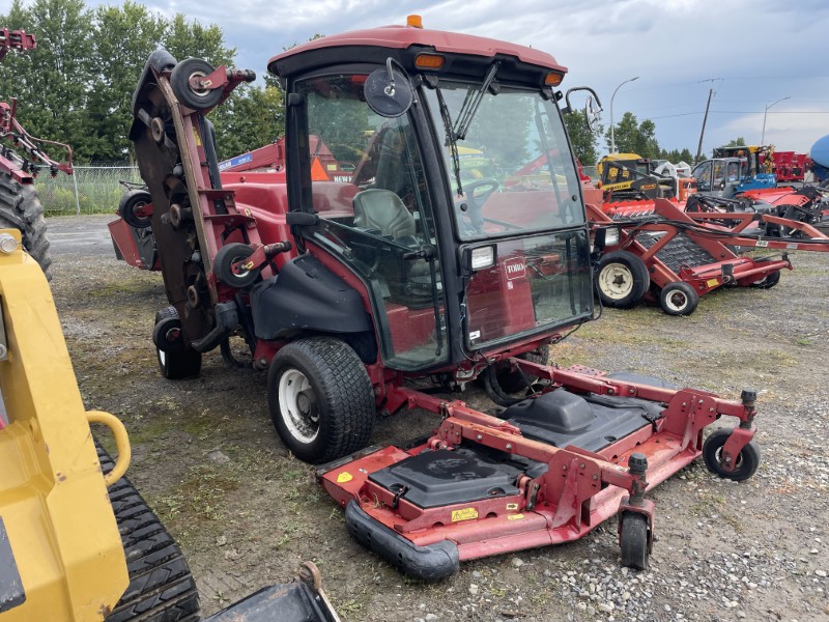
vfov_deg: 53.1
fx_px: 623
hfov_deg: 67.3
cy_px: 311
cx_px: 414
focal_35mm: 26
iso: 32
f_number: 1.6
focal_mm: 4.2
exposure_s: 1/739
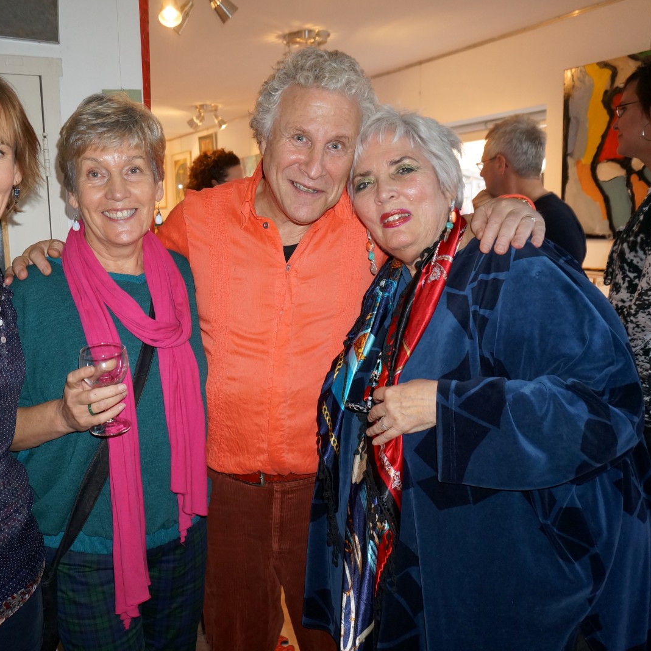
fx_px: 660
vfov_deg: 52.5
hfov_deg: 51.9
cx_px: 236
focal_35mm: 31
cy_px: 327
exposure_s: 1/60
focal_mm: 16
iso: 800
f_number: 3.5
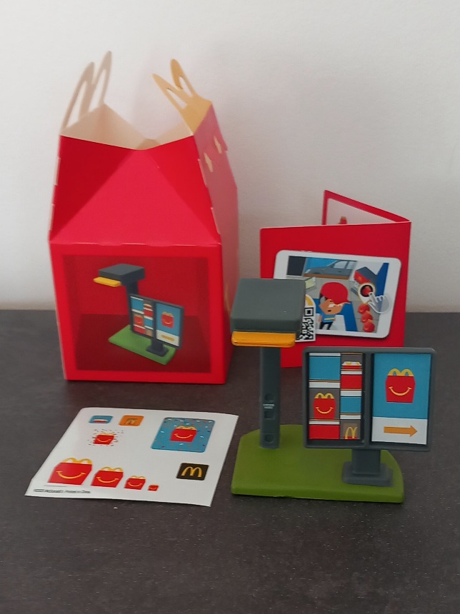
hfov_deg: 51.3
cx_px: 230
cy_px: 307
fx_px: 479
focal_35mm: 27
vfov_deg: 65.4
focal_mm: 4
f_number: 1.8
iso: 100
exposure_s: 1/50
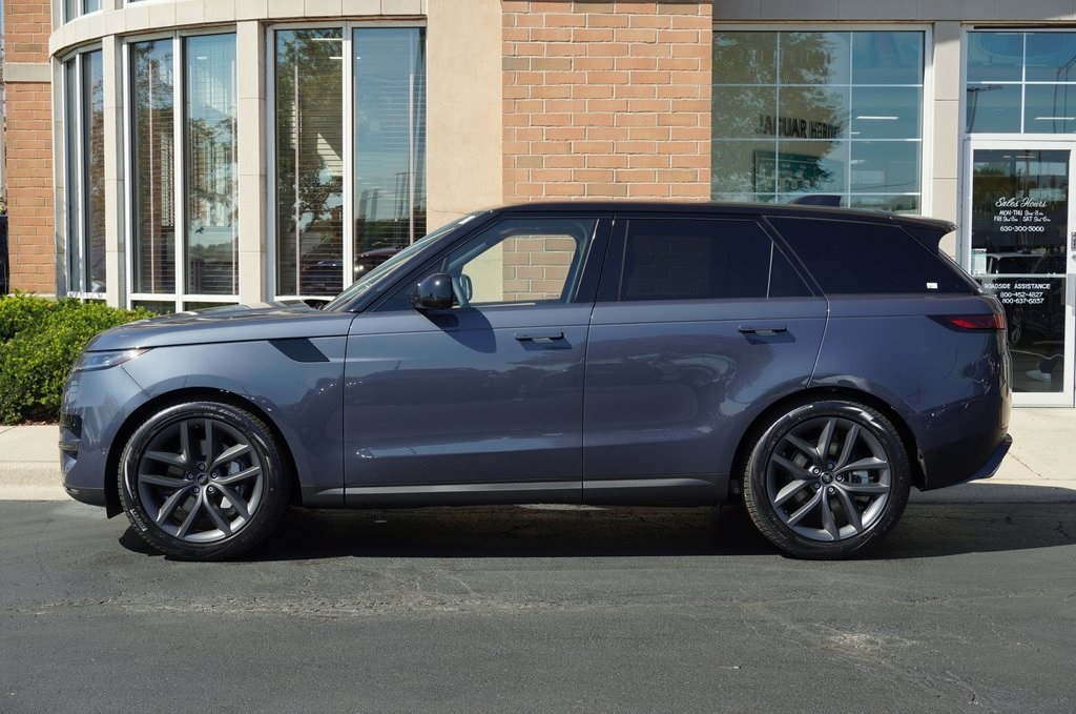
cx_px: 538
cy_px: 357
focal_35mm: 52
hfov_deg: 37.9
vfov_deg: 25.7
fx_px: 1566
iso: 100
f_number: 8
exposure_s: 1/200
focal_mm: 35
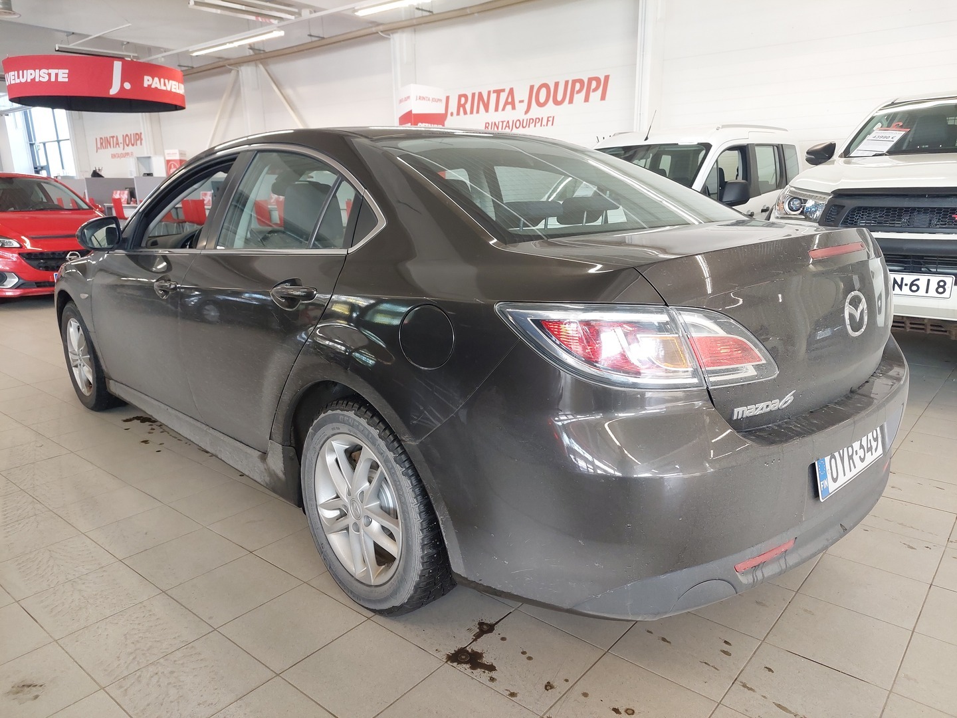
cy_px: 359
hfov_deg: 69.4
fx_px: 691
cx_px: 478
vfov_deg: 54.9
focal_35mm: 25
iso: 125
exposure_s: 1/100
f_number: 1.8
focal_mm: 5.23
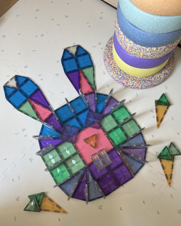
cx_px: 95
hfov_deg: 50.0
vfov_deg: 60.4
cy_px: 121
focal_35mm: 29
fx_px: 194
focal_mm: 5.1
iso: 125
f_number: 1.6
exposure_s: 1/121
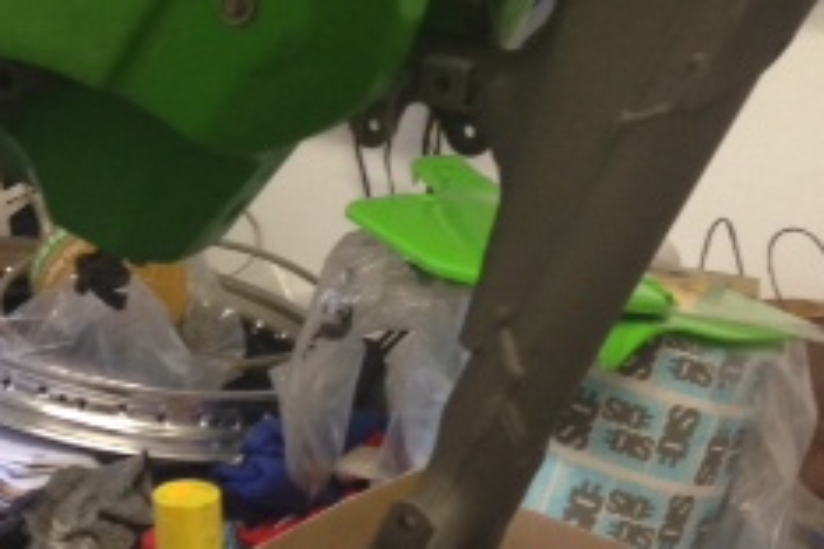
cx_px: 7
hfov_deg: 21.0
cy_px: 109
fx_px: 2151
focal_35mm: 94
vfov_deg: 14.5
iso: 125
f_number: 2.4
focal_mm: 4.12
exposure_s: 1/20
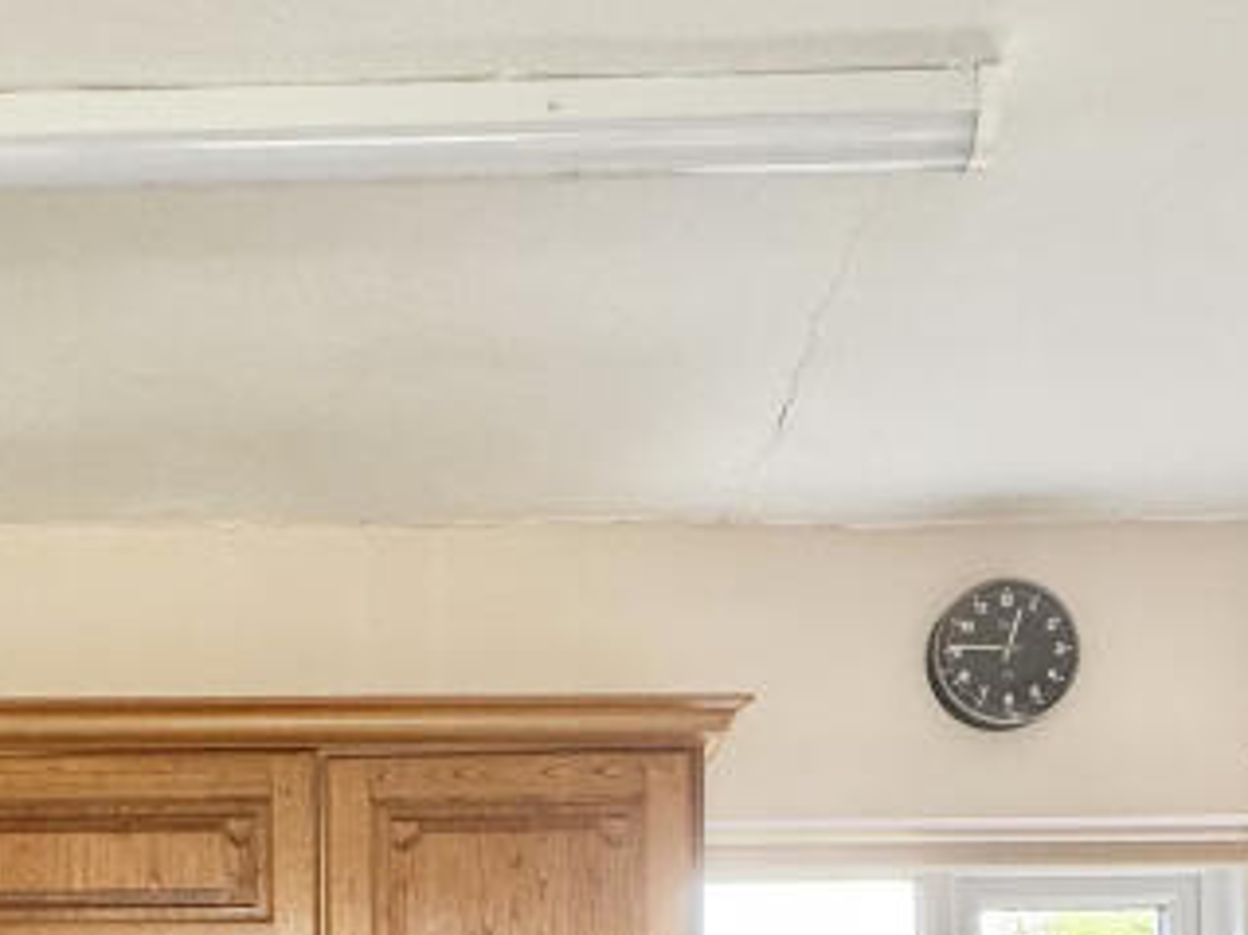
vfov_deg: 26.7
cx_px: 391
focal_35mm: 45
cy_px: 1244
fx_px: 1622
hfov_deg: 41.4
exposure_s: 1/99
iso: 250
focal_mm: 2.22
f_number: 2.2
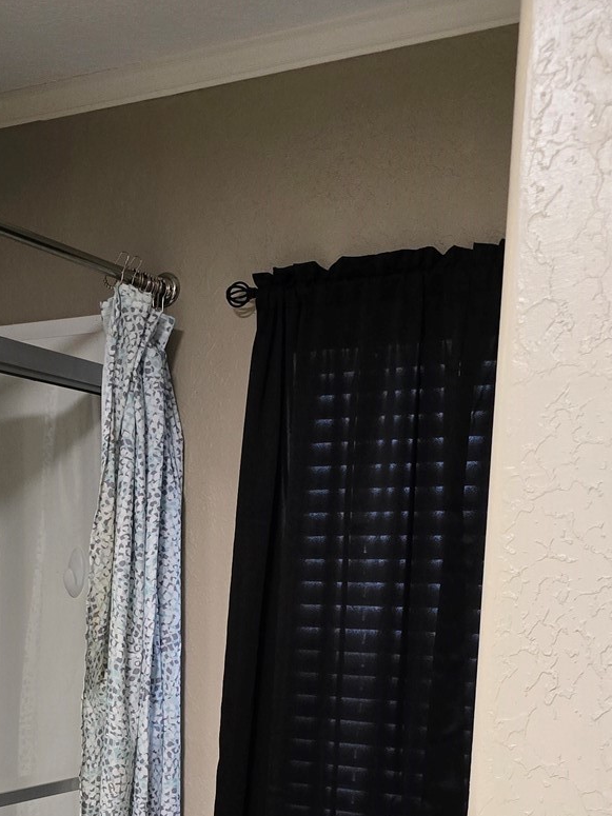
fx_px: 1344
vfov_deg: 32.5
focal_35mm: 57
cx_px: 56
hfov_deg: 24.9
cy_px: 697
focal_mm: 6.3
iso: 800
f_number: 1.7
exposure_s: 1/120
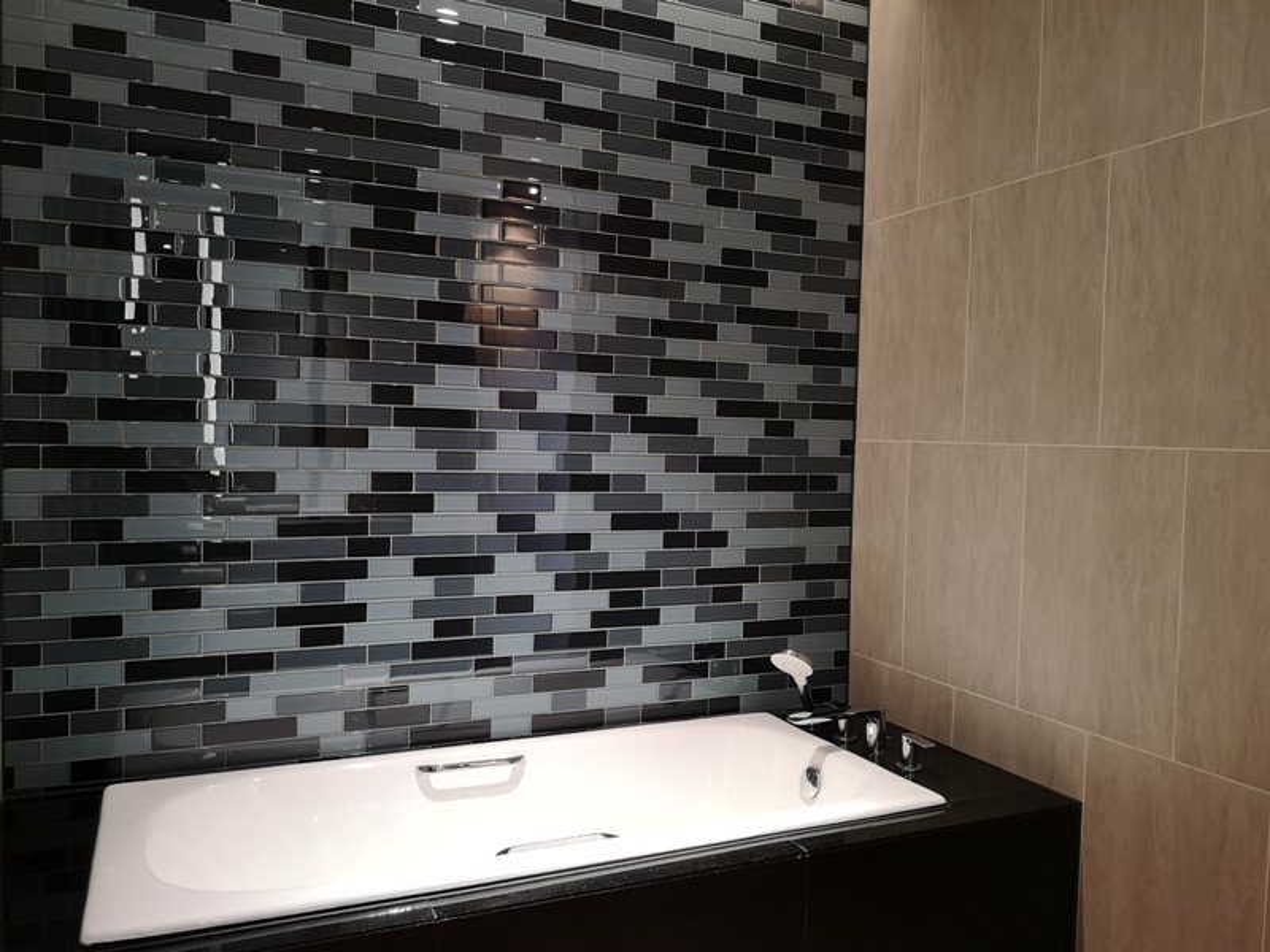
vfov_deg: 51.4
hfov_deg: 65.3
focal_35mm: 27
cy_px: 476
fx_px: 991
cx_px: 635
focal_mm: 3.95
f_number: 1.8
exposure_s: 1/30
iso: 160
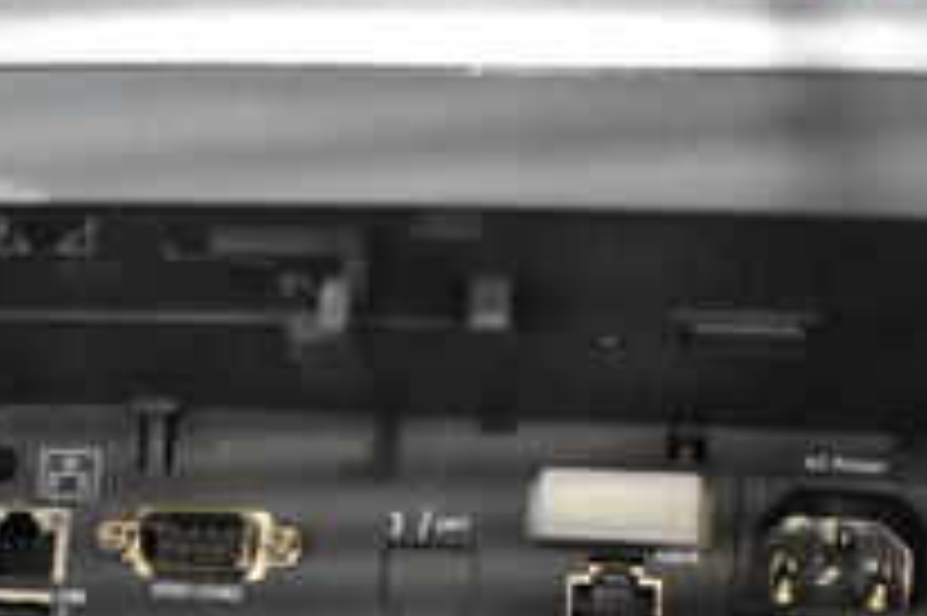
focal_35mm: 80
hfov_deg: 25.0
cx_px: 198
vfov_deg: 15.8
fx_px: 2058
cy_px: 890
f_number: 3.5
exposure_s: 1/125
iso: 6400
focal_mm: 18
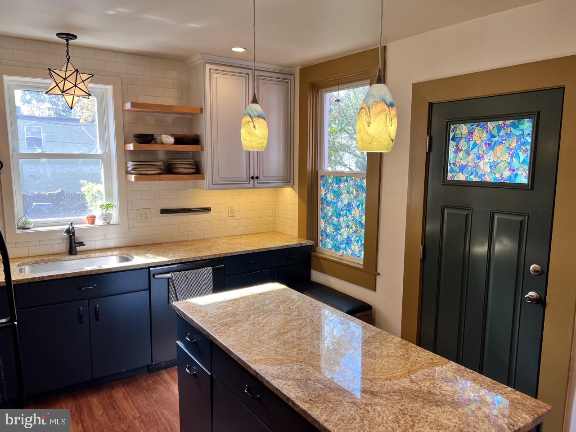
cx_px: 288
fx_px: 433
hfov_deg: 67.3
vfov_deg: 53.1
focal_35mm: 26
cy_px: 216
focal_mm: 5.7
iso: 80
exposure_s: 1/120
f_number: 1.5
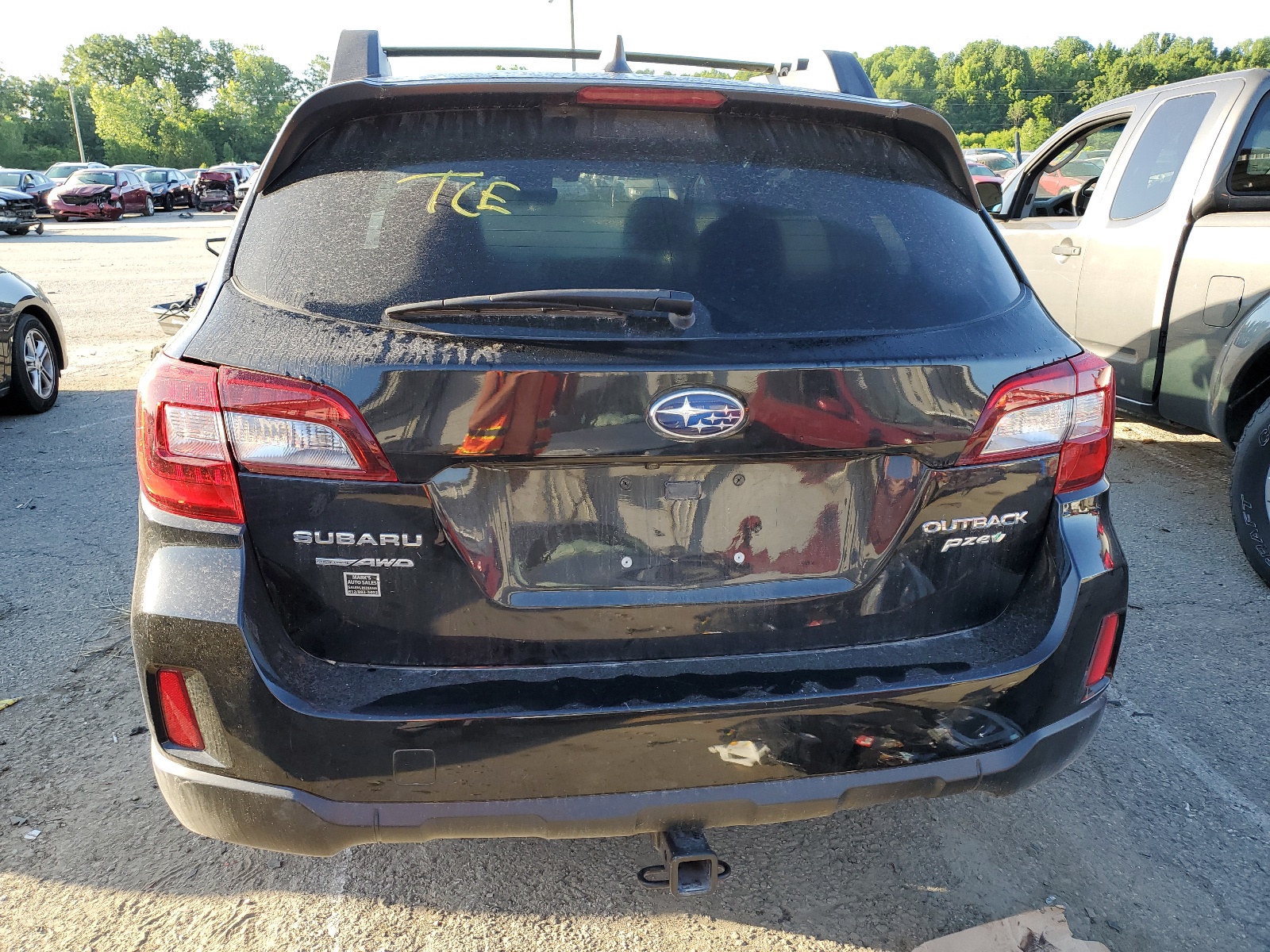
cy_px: 476
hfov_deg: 67.3
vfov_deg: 53.1
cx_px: 635
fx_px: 954
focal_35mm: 26
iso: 50
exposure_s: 1/345
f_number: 1.5
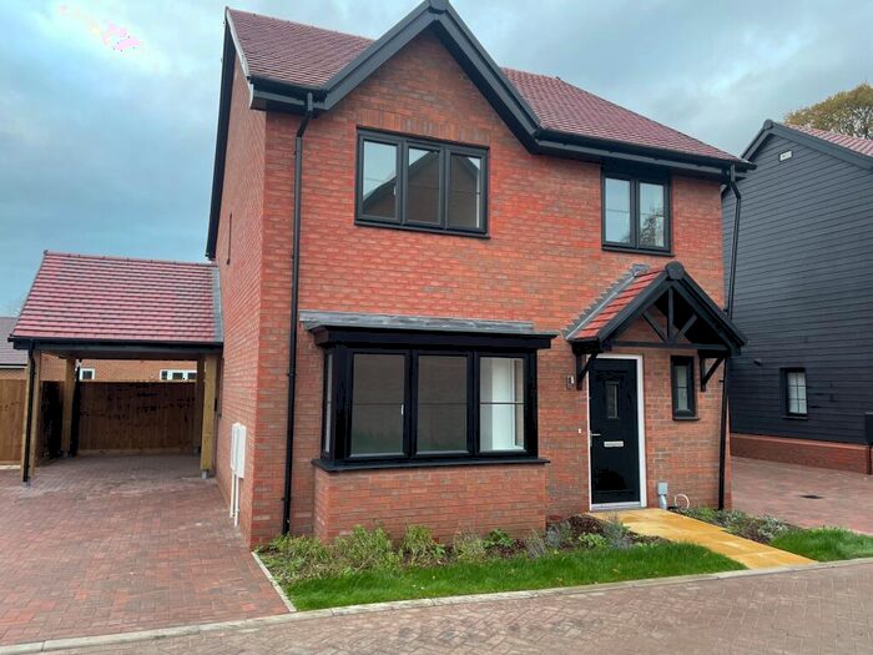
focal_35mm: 26
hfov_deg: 67.3
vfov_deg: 53.1
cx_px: 436
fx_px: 656
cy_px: 328
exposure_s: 1/120
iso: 125
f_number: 1.6
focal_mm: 4.2
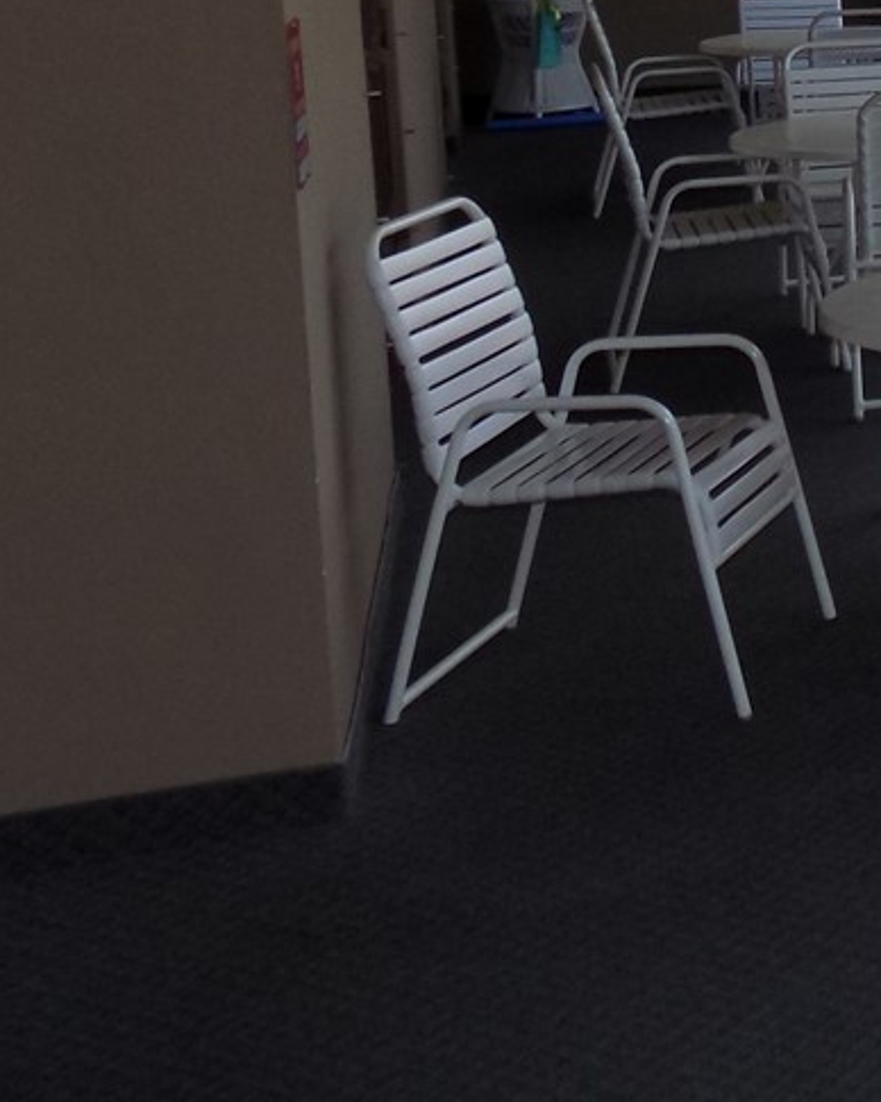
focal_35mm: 74
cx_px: 1628
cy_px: -7
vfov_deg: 24.5
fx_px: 2412
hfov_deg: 16.8
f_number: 3.1
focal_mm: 4
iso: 80
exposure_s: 1/400
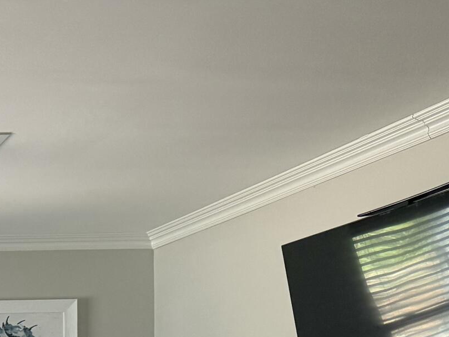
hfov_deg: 18.8
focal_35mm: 89
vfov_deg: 15.7
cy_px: 454
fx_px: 1155
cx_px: -263
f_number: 1.78
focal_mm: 6.76
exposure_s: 1/120
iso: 320
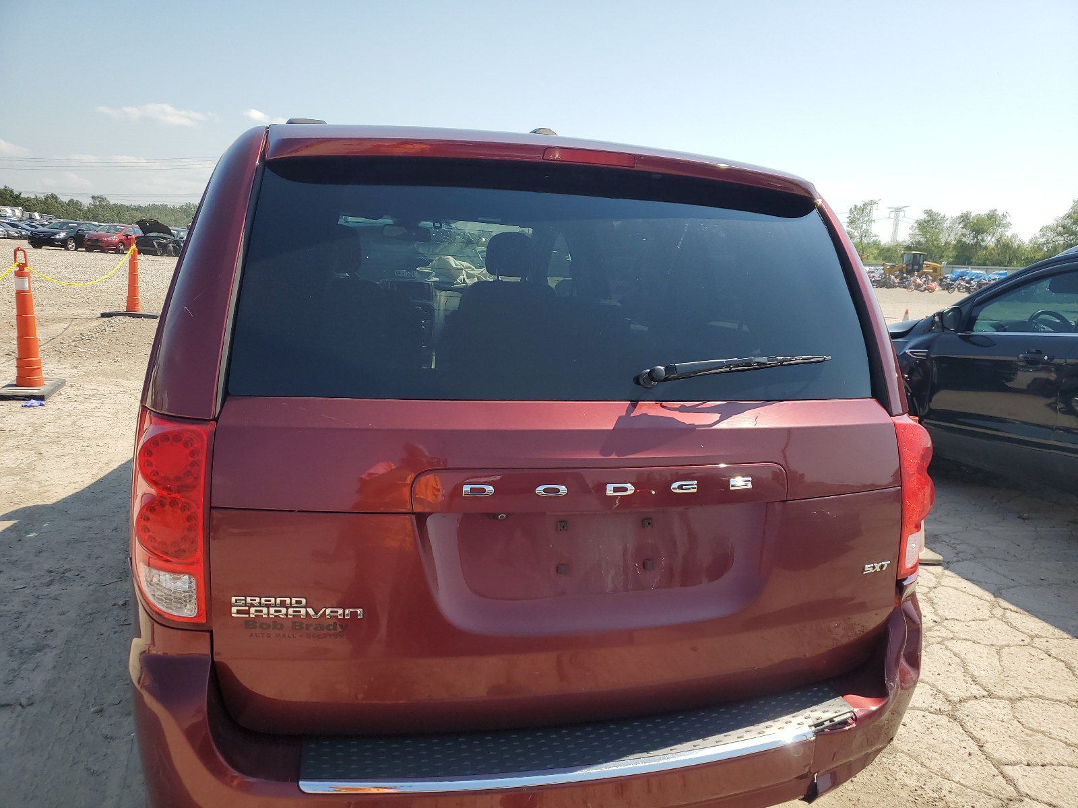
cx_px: 539
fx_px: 810
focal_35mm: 26
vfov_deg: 53.1
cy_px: 404
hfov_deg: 67.3
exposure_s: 1/2500
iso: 50
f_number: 1.5
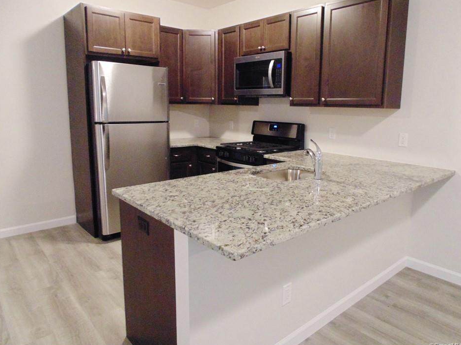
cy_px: 162
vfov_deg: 56.7
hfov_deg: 71.5
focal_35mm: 24
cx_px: 248
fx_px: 319
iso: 640
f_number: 3.1
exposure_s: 1/20
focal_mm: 4
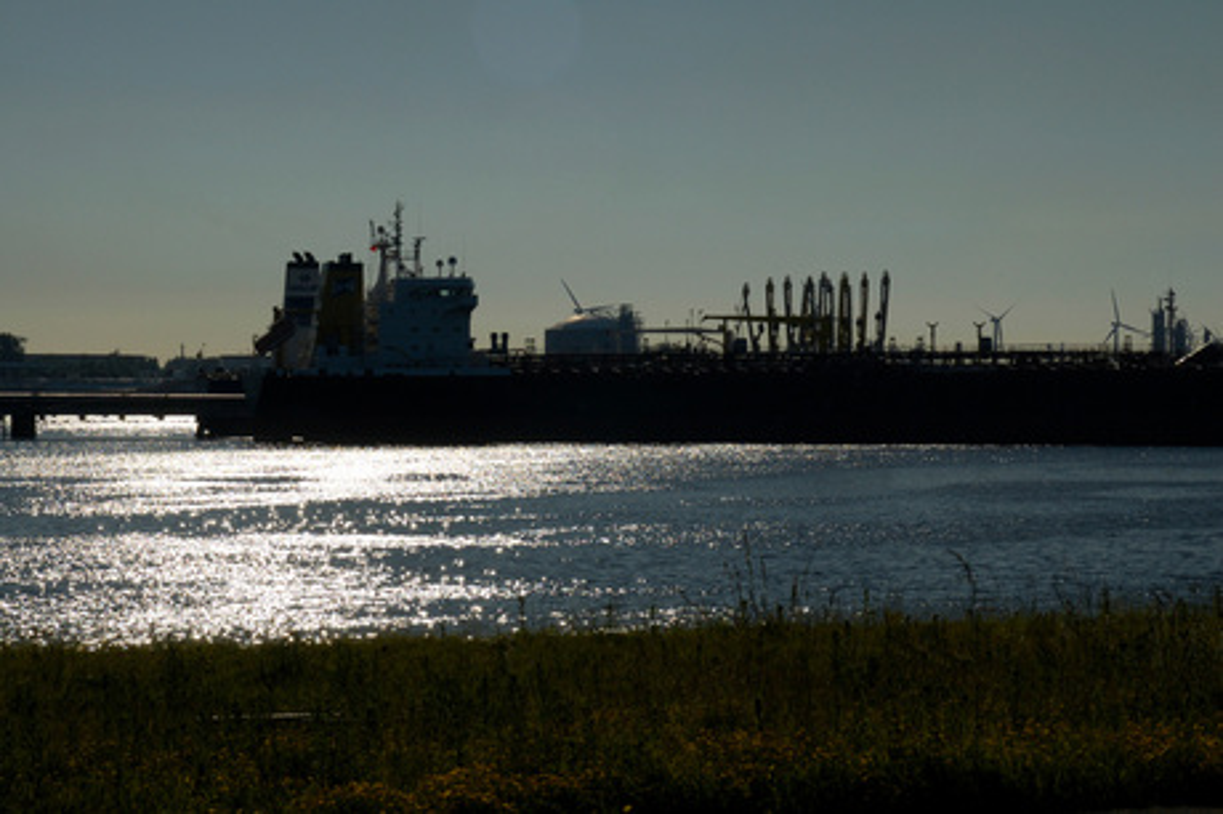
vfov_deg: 12.7
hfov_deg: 18.9
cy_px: 407
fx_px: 3666
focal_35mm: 108
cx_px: 612
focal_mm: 72
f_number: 16
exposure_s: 1/1000
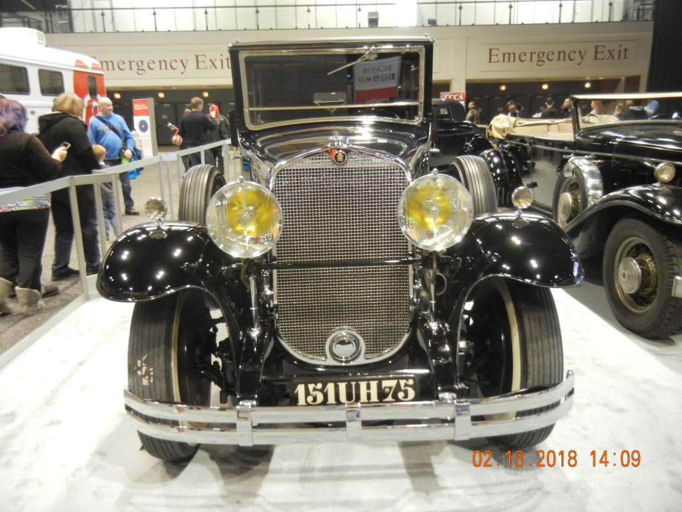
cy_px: 256
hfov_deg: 60.0
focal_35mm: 30
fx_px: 591
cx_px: 341
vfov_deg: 46.8
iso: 640
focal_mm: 5.4
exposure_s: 1/25.4
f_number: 3.5
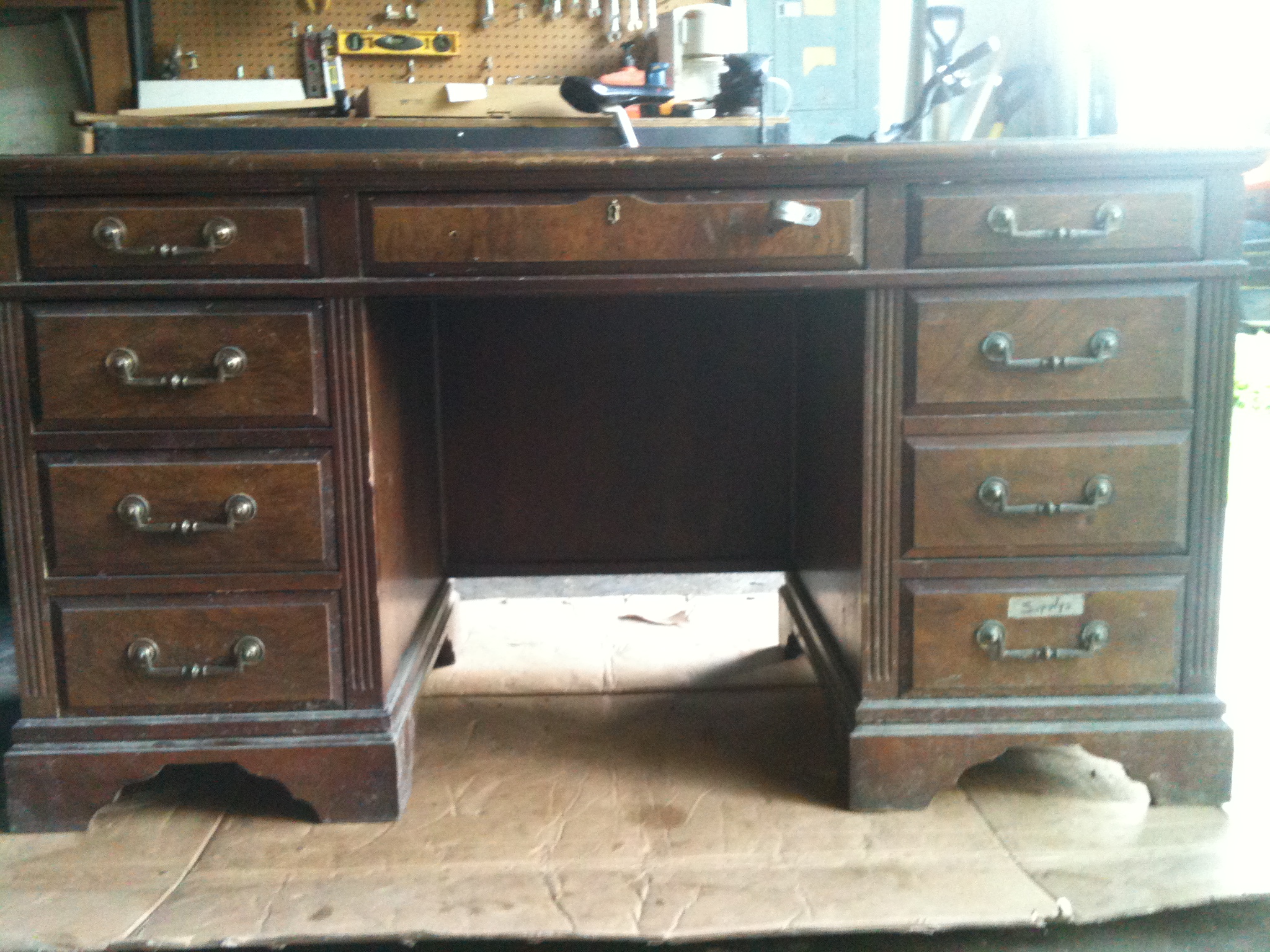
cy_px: 476
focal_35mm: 35
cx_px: 635
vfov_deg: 40.7
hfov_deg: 52.6
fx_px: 1284
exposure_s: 1/15
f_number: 2.8
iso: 320
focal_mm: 3.85
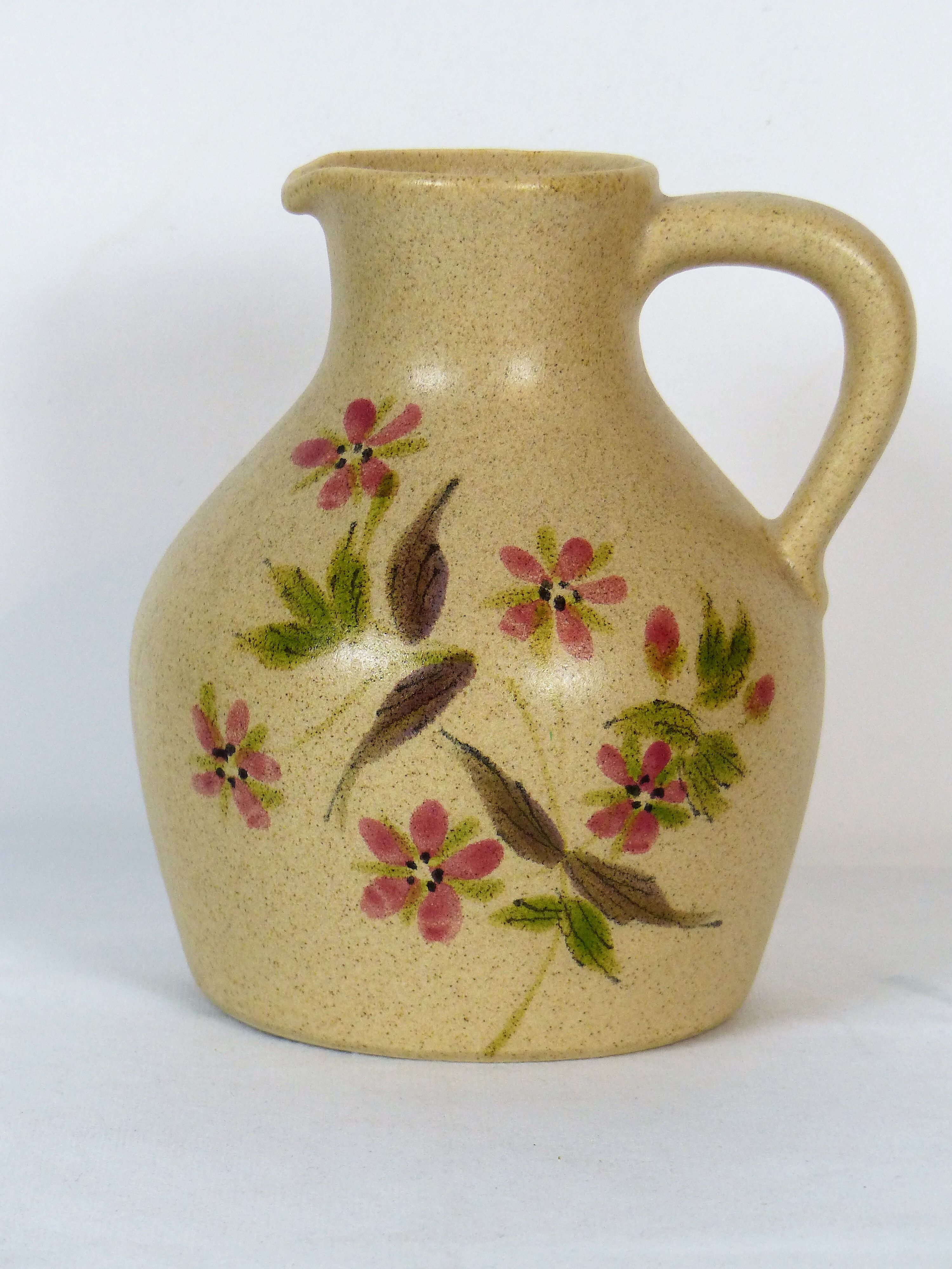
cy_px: 634
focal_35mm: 154
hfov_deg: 9.6
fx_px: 5647
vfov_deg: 12.8
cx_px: 476
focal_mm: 25.2
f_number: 2.8
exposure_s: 1/80
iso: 250
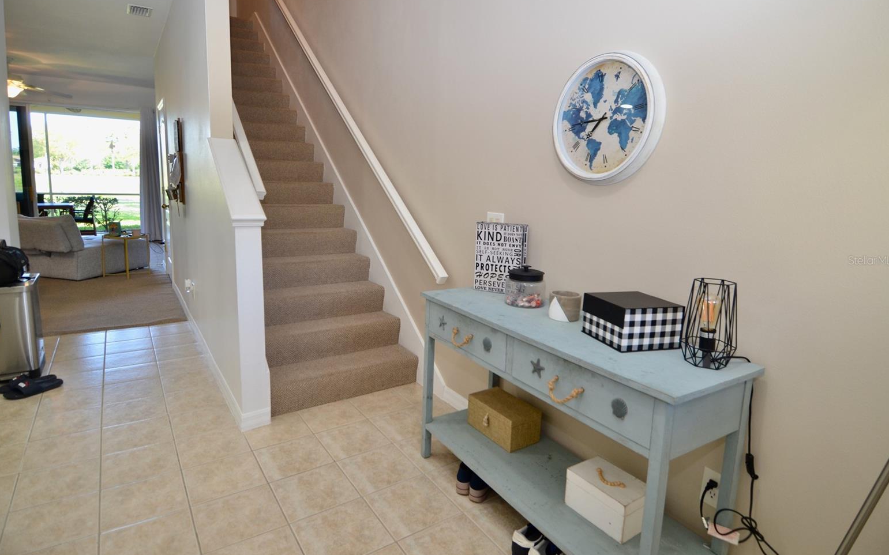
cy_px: 260
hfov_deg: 88.0
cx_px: 438
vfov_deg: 62.2
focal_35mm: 19
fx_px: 460
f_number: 4
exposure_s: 1/60
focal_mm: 12
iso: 360
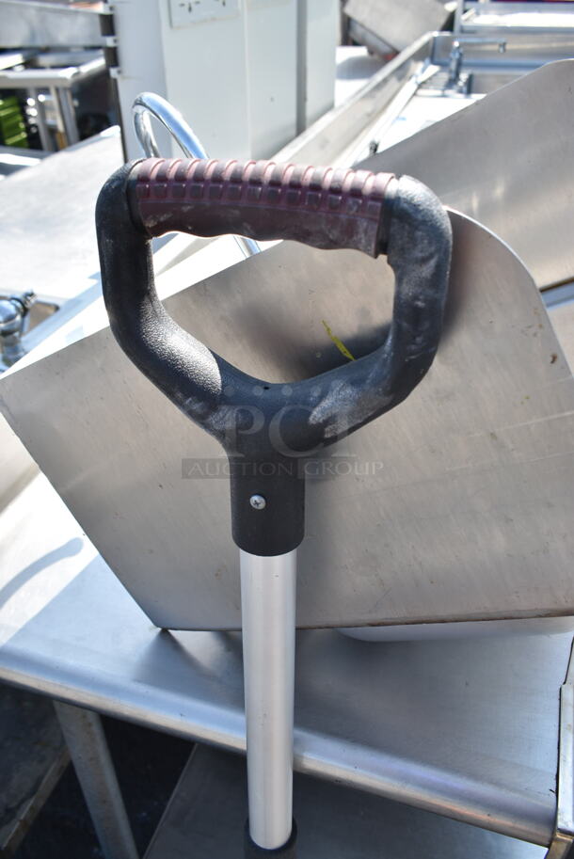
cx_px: 287
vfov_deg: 61.9
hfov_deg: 43.7
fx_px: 716
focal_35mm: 30
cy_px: 430
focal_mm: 20
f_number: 7.1
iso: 100
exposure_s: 1/200
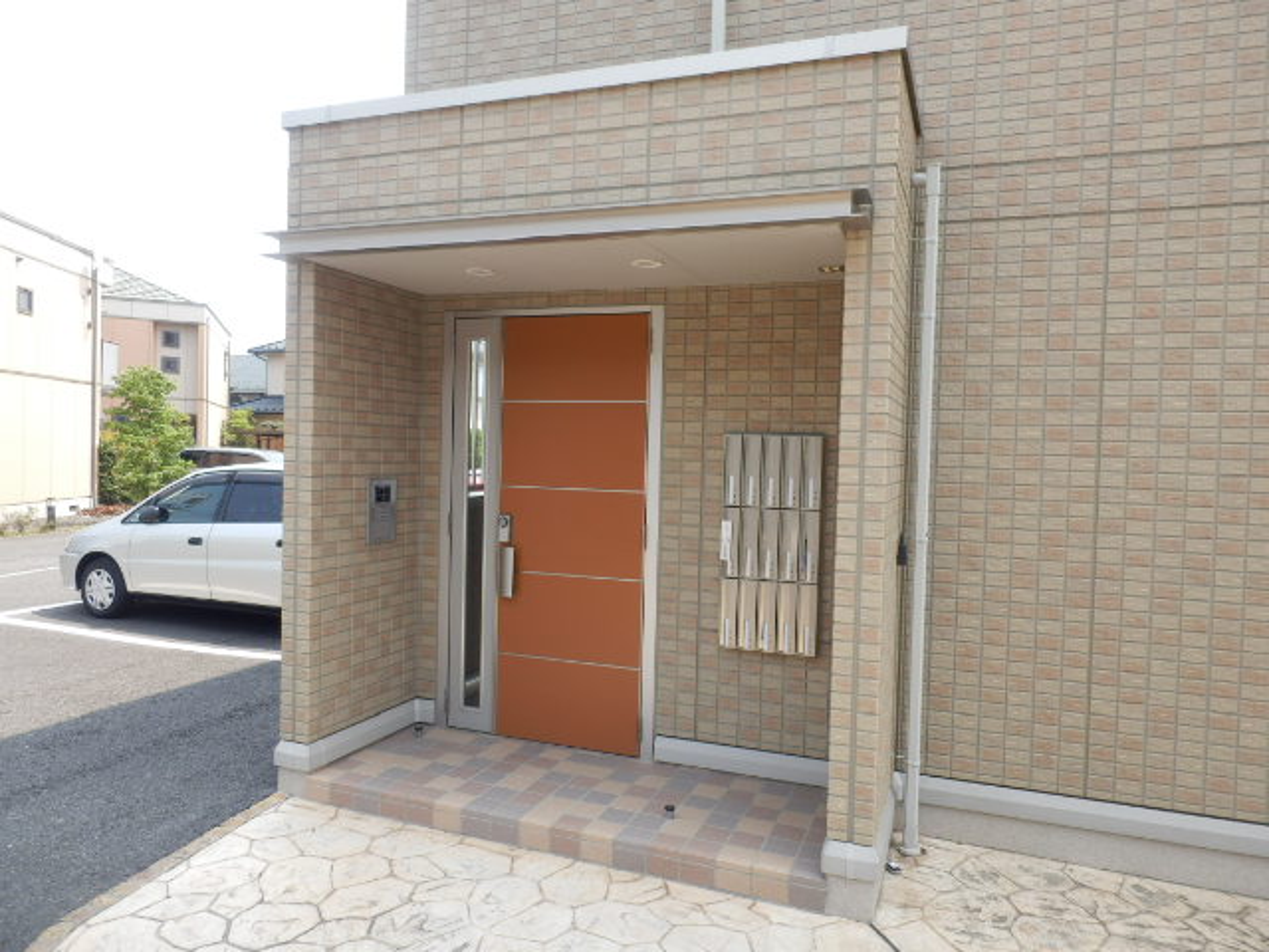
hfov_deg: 71.6
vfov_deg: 56.8
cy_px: 476
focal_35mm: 24
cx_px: 634
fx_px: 880
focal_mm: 4.2
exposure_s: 1/320
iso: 80
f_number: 3
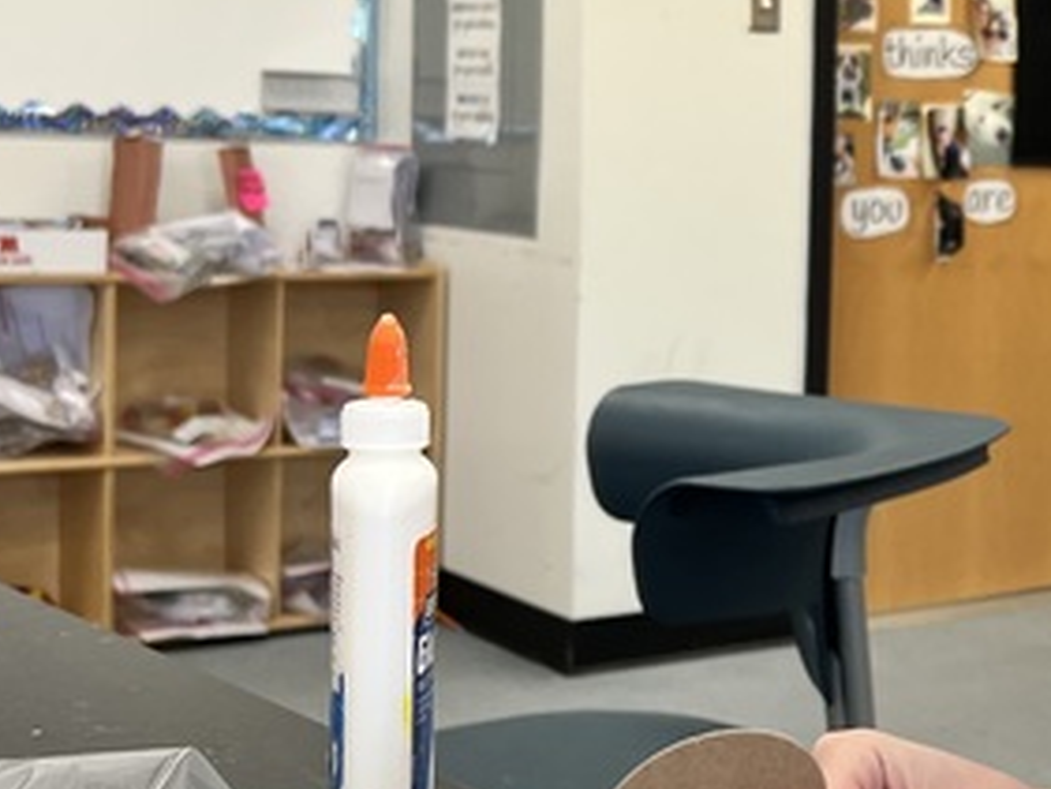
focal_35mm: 74
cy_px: 322
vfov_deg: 19.9
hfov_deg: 24.3
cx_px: 1197
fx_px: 2248
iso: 80
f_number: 1.5
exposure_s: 1/120
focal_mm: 5.7
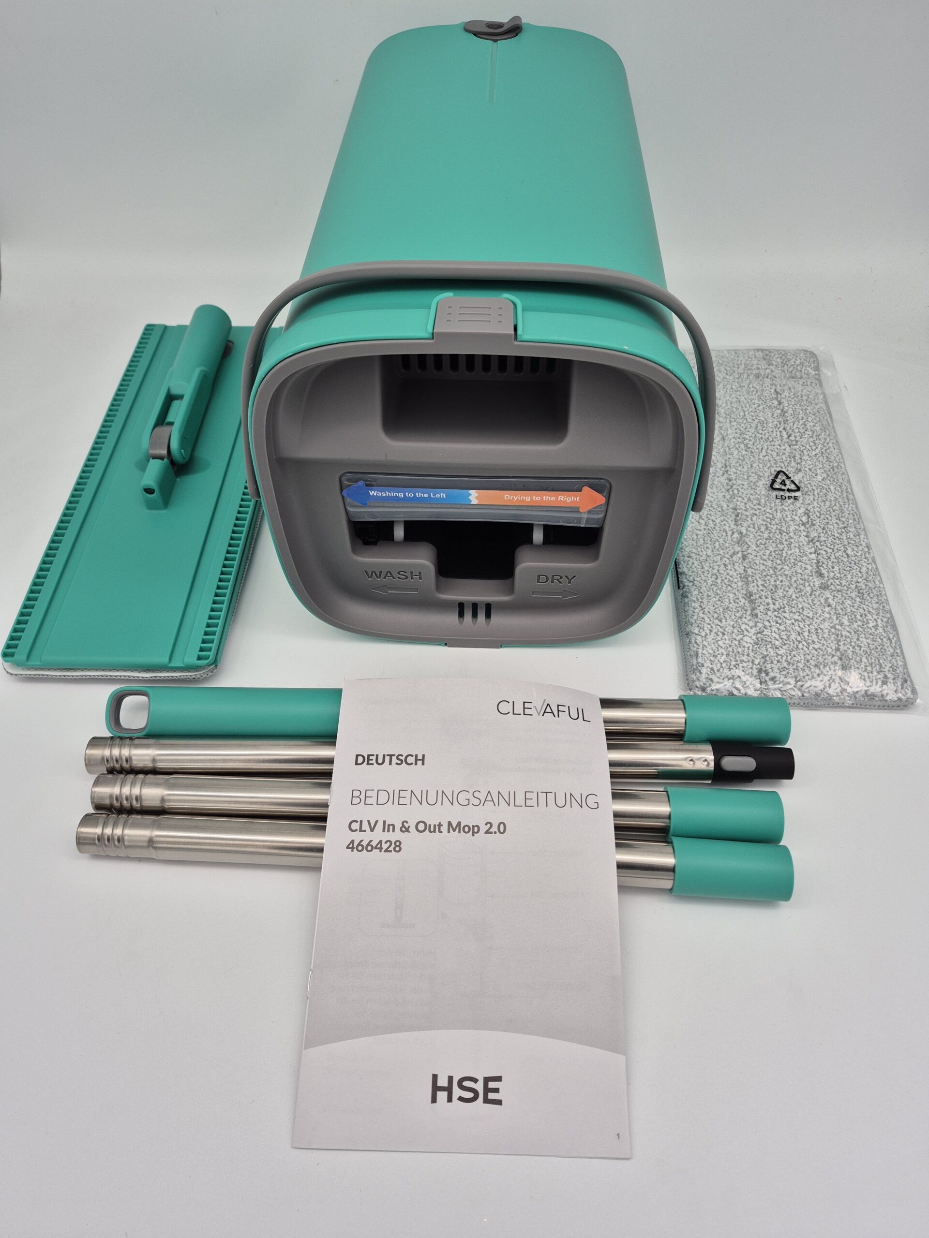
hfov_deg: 58.9
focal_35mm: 23
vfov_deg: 73.9
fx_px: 823
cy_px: 619
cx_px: 464
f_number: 1.8
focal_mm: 5.4
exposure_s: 1/180
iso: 40
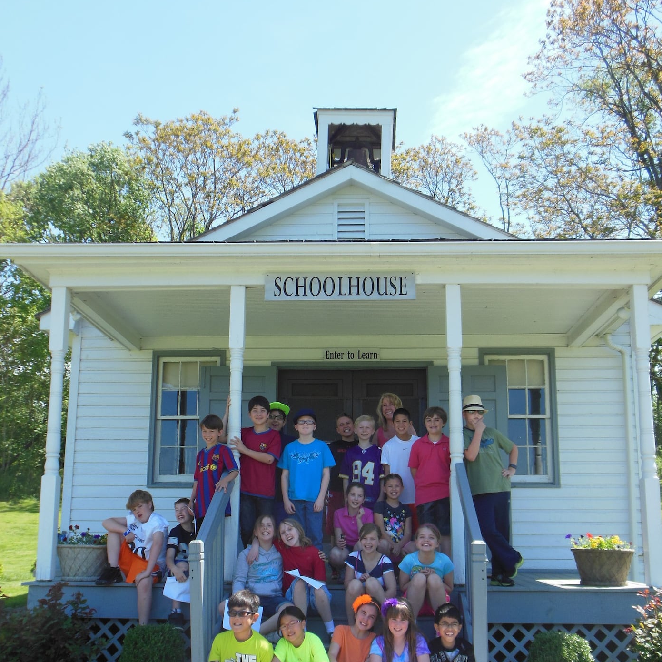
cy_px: 401
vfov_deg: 46.9
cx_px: 339
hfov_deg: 47.2
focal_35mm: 35
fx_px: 757
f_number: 3.3
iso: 125
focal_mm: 5.2
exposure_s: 1/640
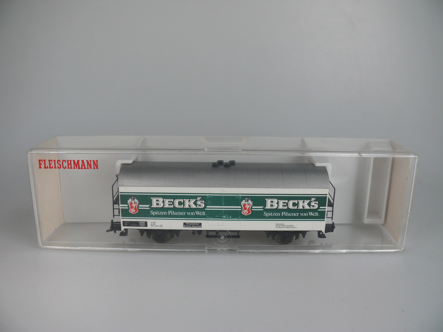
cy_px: 166
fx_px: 448
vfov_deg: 40.7
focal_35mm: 35
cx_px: 222
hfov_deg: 52.6
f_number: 3.6
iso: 100
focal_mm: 7.4
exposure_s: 1/125
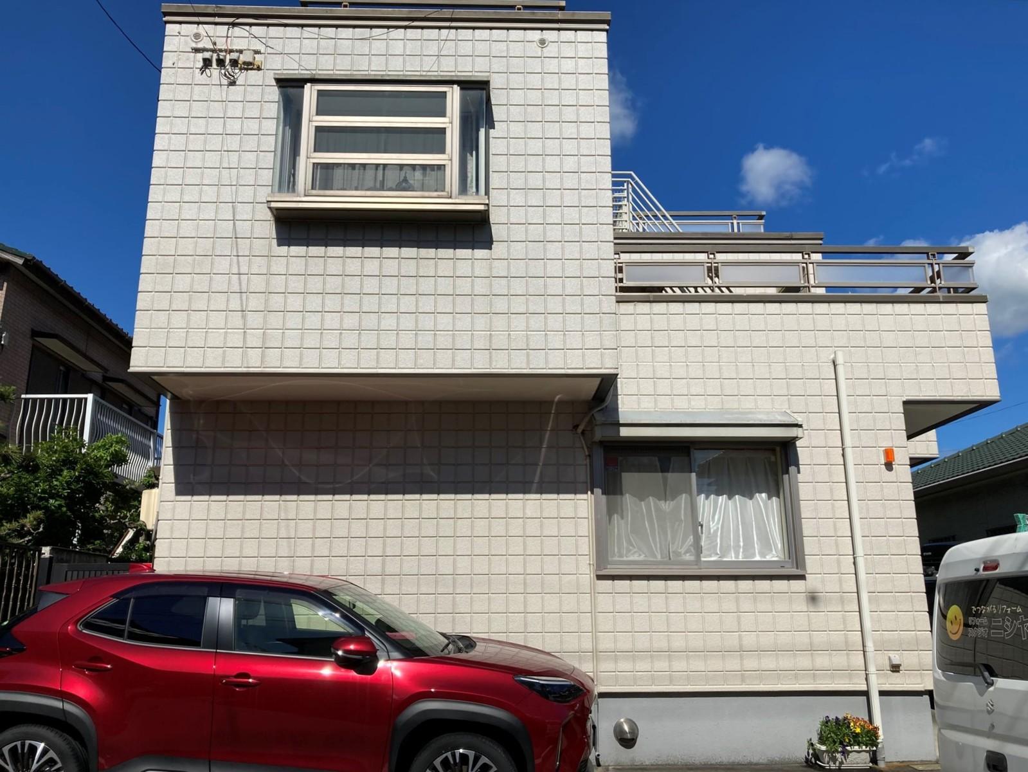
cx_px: 514
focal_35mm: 28
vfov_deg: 49.8
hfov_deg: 63.4
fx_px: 832
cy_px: 386
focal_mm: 4
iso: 20
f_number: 1.8
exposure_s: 1/4808
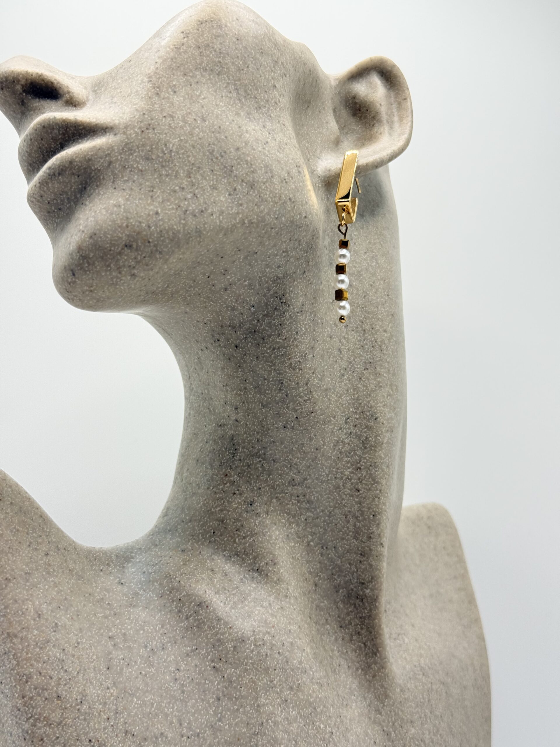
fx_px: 1035
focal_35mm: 48
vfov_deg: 39.7
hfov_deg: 30.3
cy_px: 374
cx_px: 280
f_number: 1.78
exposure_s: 1/681
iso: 64
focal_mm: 6.76
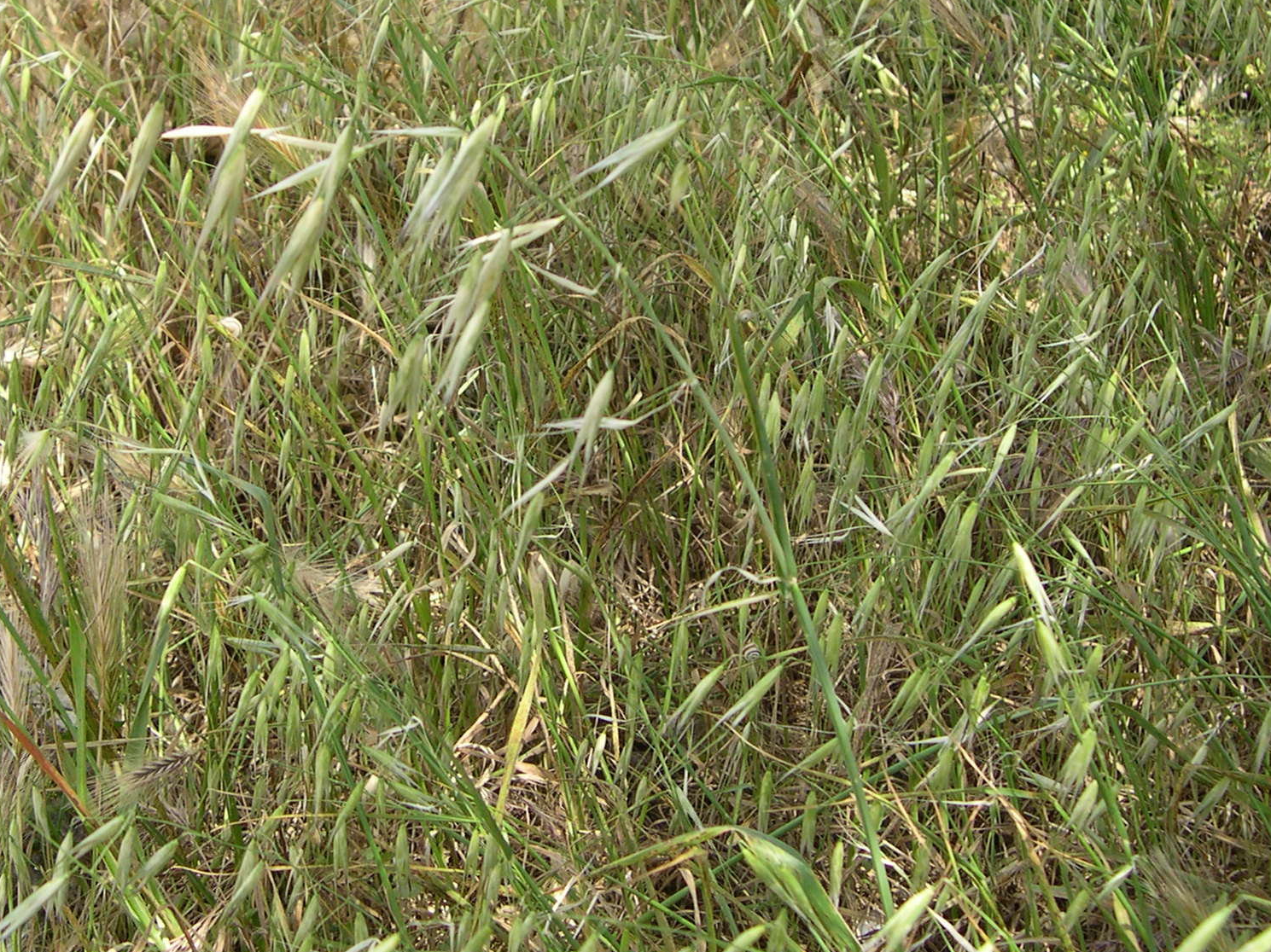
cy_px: 347
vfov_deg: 25.1
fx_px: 2129
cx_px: 483
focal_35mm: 58
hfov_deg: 33.1
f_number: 2.8
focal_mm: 8
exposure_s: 1/306
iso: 100
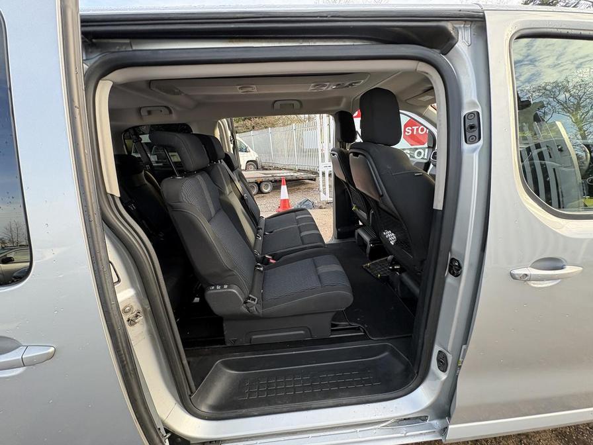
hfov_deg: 102.1
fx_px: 240
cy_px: 222
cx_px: 296
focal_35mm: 14
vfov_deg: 85.7
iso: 100
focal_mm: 2.22
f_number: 2.2
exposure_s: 1/99
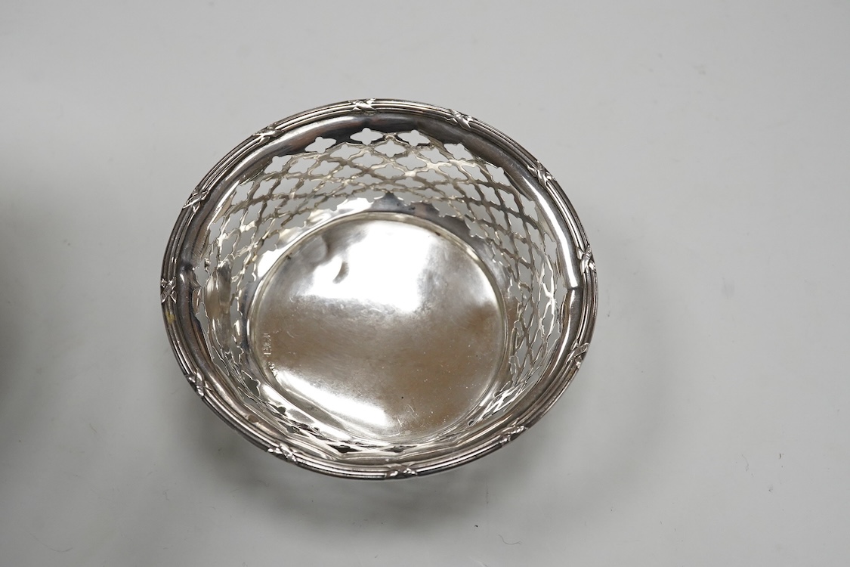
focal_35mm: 45
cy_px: 284
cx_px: 425
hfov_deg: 43.6
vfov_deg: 29.9
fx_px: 1062
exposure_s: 1/200
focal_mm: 30
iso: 2500
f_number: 13
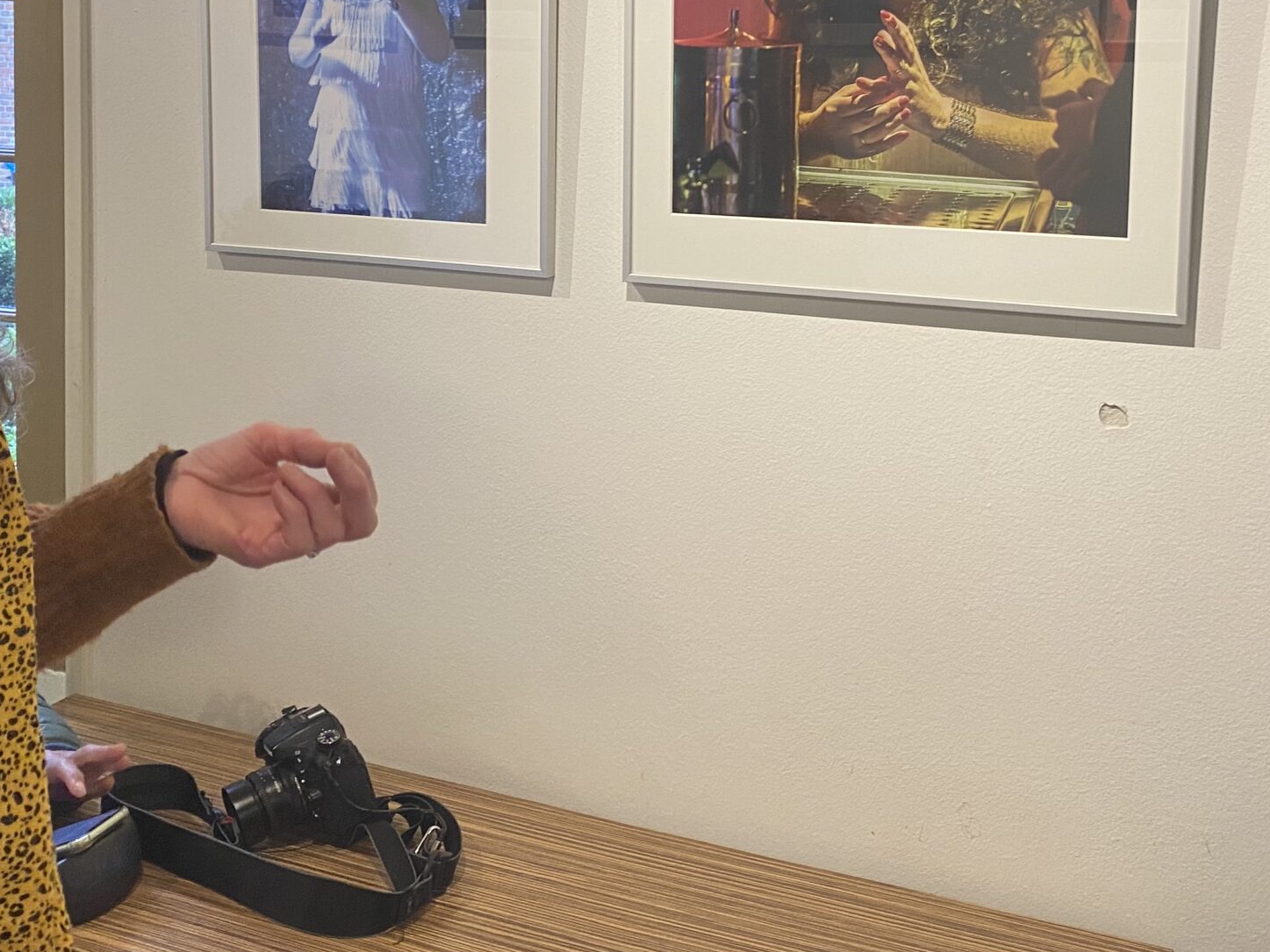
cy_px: 219
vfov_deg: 30.9
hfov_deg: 41.0
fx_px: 1688
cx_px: 499
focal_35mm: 46
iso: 80
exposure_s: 1/50
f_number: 1.8
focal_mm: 4.25
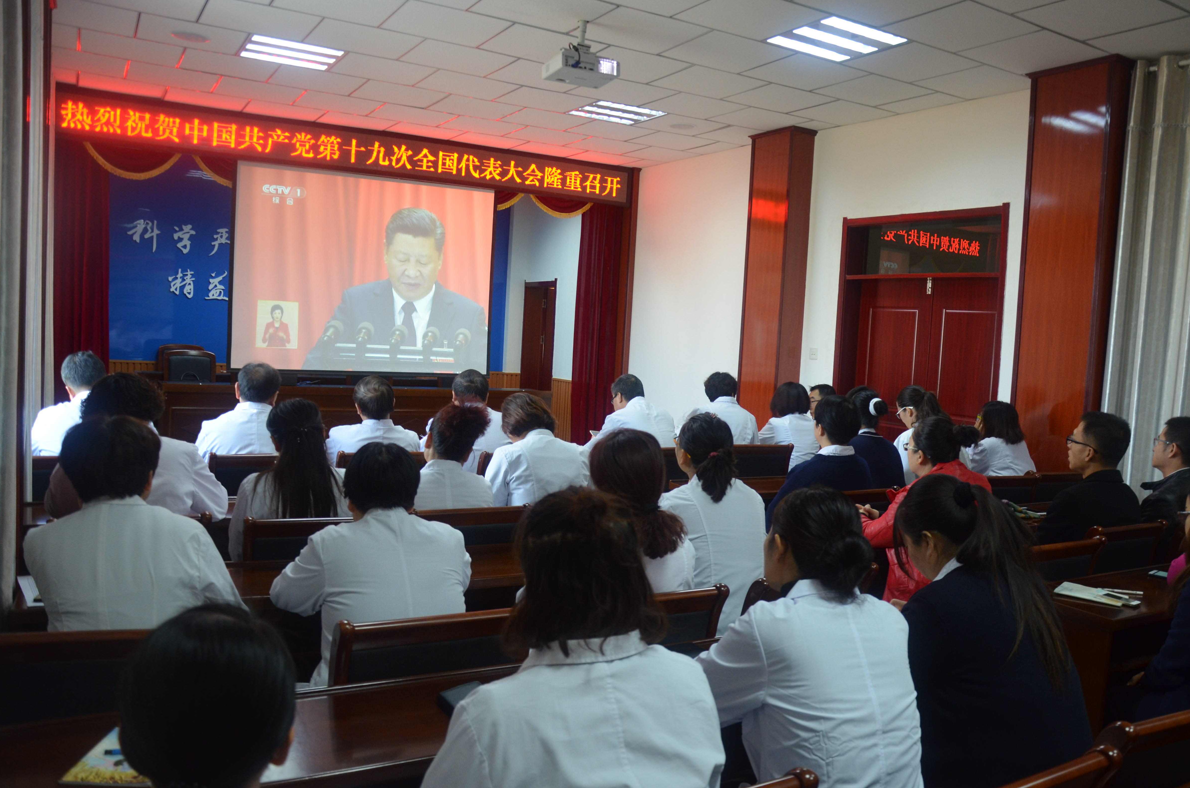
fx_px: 924
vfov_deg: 46.2
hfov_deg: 65.6
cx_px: 611
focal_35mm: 28
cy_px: 392
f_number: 3.5
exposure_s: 1/40
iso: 800
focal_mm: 18
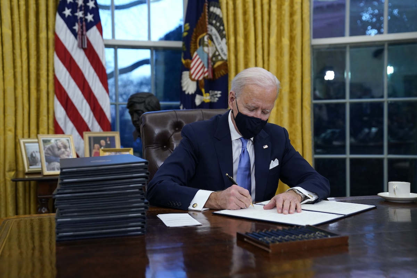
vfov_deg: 29.9
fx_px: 521
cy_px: 139
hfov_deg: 43.6
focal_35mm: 45
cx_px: 208
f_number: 3.2
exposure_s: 1/500
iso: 2000
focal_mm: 45
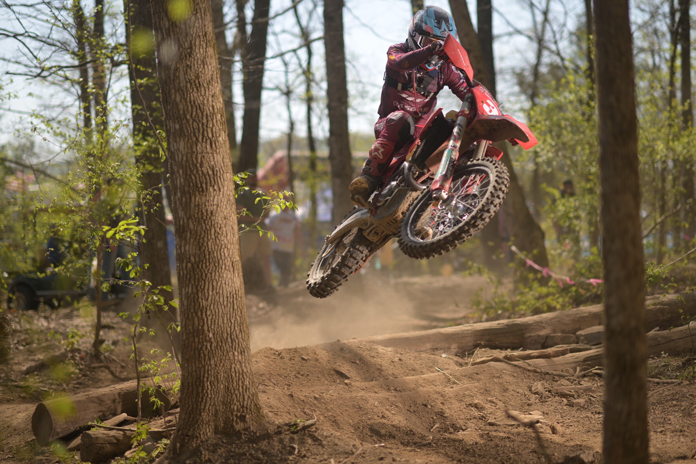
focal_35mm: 85
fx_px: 1643
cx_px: 348
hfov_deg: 23.9
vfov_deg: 16.1
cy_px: 232
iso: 100
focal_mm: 85
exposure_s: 1/3200
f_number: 2
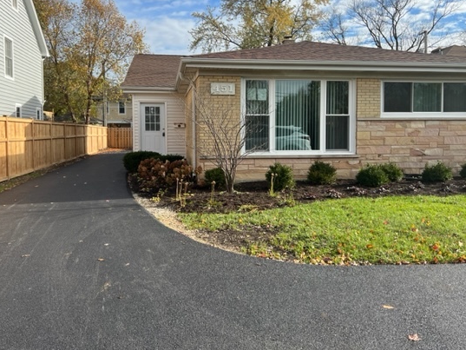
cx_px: 224
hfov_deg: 58.3
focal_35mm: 31
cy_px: 146
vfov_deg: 45.3
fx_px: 417
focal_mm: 5.7
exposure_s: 1/2513
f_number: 1.5
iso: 50
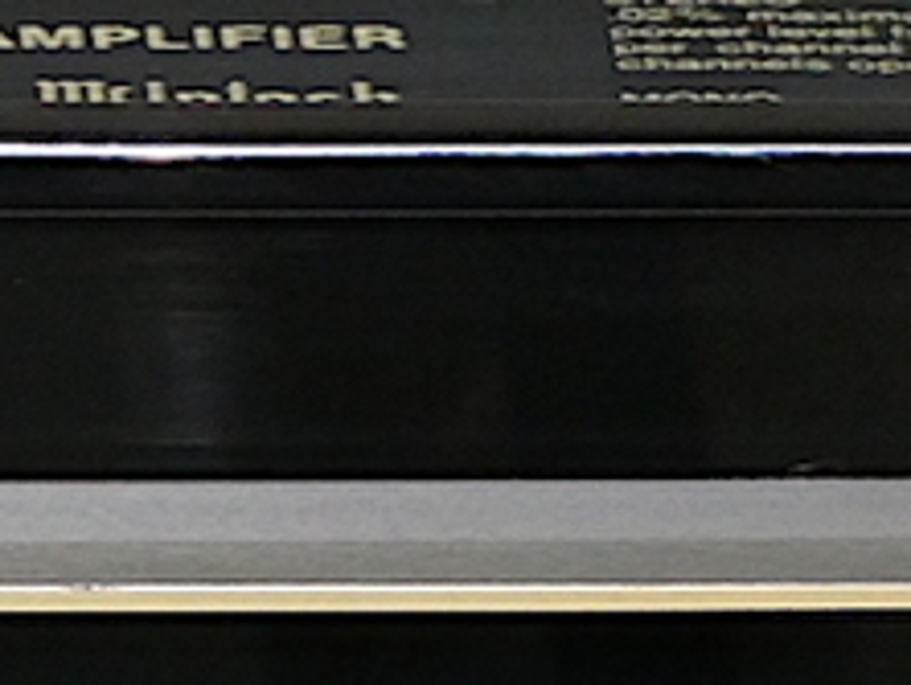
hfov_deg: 3.4
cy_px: 1292
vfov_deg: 2.5
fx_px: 15360
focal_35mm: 583
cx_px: -1018
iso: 400
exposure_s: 1/4
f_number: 7.1
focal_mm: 24.2
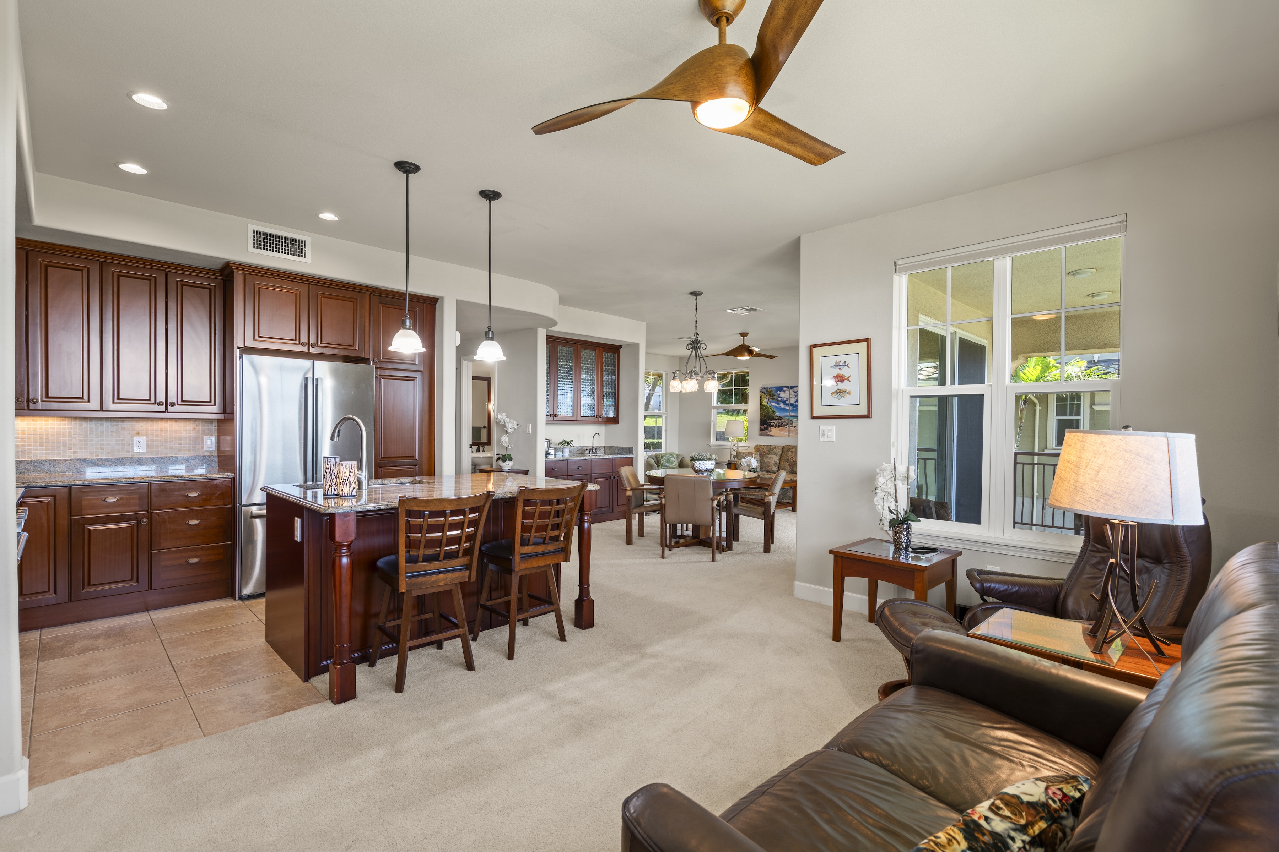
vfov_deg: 73.7
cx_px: 640
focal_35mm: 16
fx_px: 568
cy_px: 426
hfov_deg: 96.7
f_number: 8
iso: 100
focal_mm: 16
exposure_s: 1/1.25
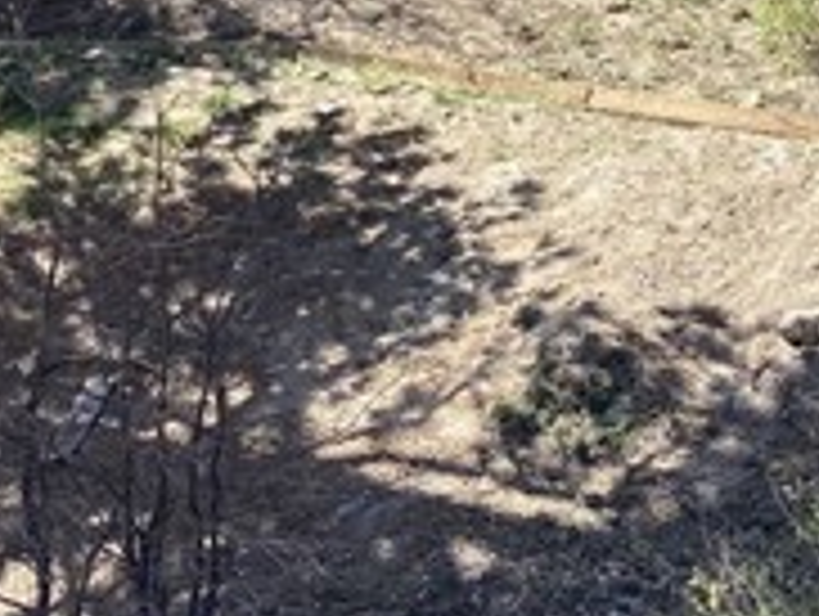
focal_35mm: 109
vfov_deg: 13.3
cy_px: -112
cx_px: 684
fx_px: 2582
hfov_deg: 17.8
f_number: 2.4
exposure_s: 1/503
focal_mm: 3.3
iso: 25
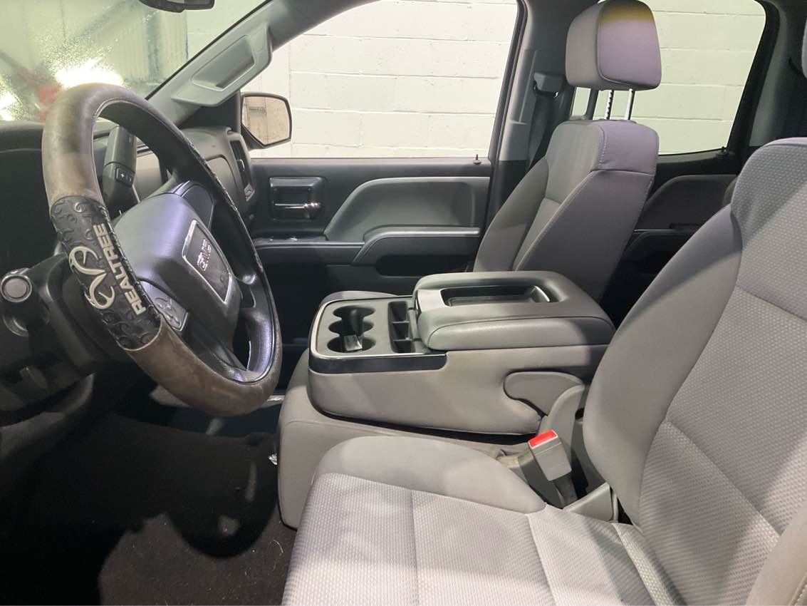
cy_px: 303
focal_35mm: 29
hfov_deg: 61.7
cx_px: 404
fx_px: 676
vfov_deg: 48.2
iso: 250
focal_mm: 3
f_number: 1.8
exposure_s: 1/40
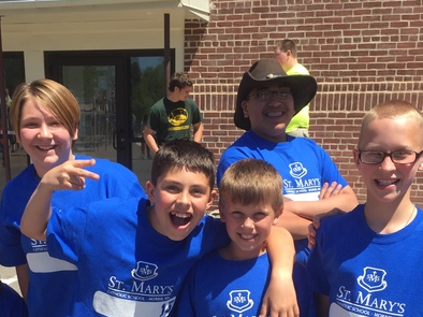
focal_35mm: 53
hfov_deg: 36.2
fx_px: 647
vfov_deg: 26.5
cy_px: 287
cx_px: 192
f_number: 2.2
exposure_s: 1/1236
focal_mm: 4.15
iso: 32
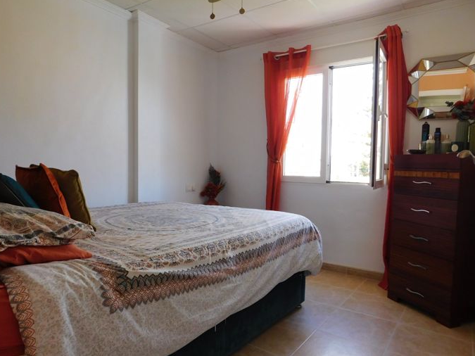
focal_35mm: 24
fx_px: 329
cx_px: 238
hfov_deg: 71.6
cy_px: 183
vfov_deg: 56.8
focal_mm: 4
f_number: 3
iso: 125
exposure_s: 1/100
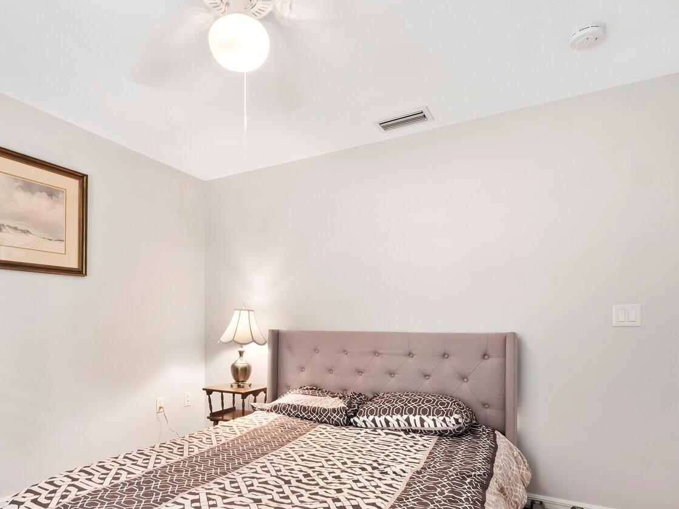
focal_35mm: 20
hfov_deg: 81.4
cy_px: 329
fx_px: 392
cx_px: 296
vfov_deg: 64.6
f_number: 11
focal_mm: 7
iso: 400
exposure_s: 2.5
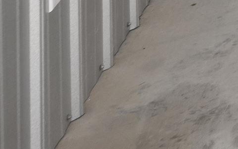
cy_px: -351
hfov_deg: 11.5
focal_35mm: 104
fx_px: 674
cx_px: 712
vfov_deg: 9.1
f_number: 5.6
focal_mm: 16
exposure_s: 1/125
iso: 500
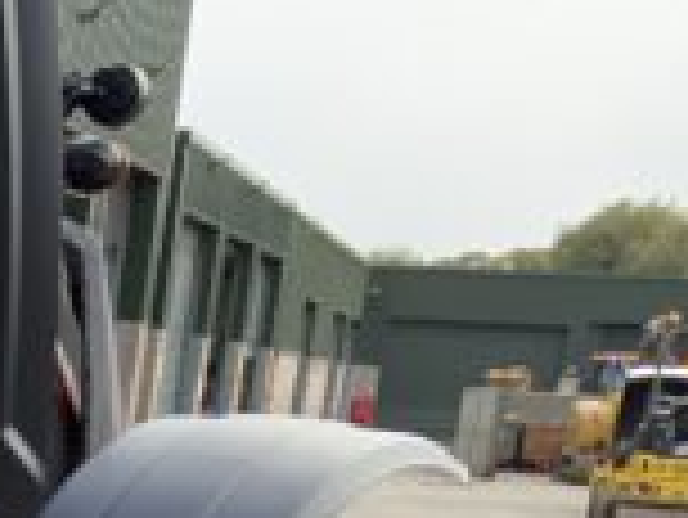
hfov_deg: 13.6
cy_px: 1000
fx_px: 2407
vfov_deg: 11.2
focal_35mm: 121
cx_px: -733
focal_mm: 3
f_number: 1.8
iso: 16
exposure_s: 1/198
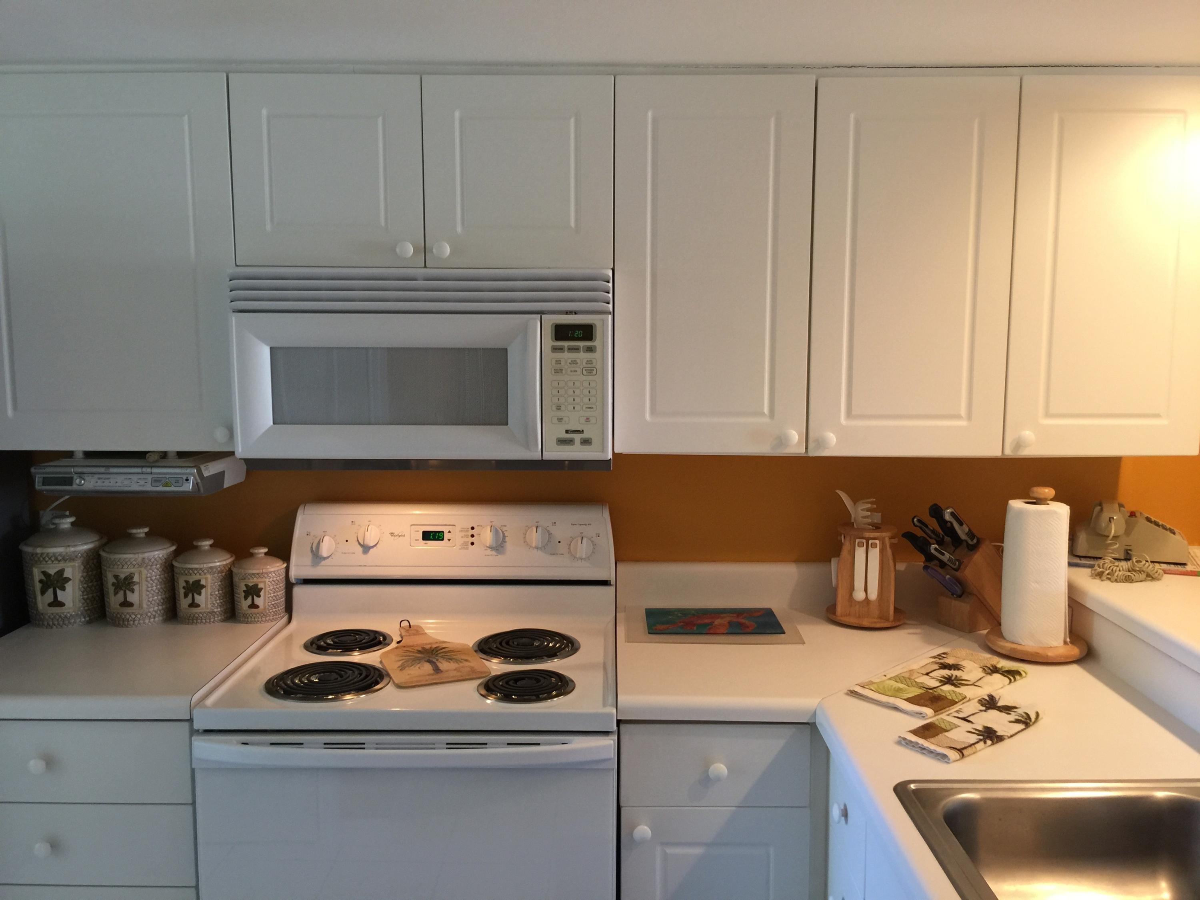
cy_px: 450
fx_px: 1005
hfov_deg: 61.7
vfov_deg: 48.2
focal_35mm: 29
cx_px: 600
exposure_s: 1/15
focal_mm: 4.15
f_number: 2.2
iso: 50
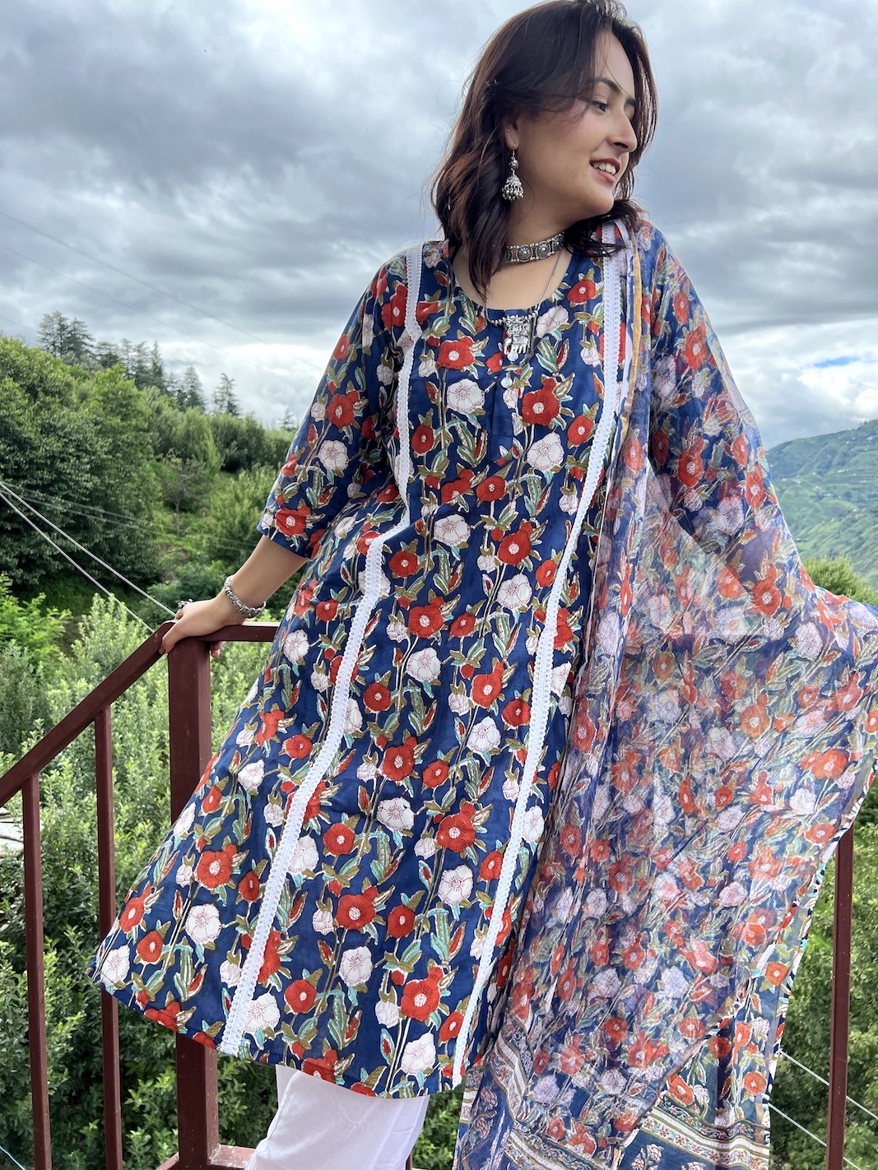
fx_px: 879
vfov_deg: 67.3
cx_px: 439
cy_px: 585
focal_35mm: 26
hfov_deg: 53.1
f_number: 1.5
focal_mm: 5.7
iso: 50
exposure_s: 1/957
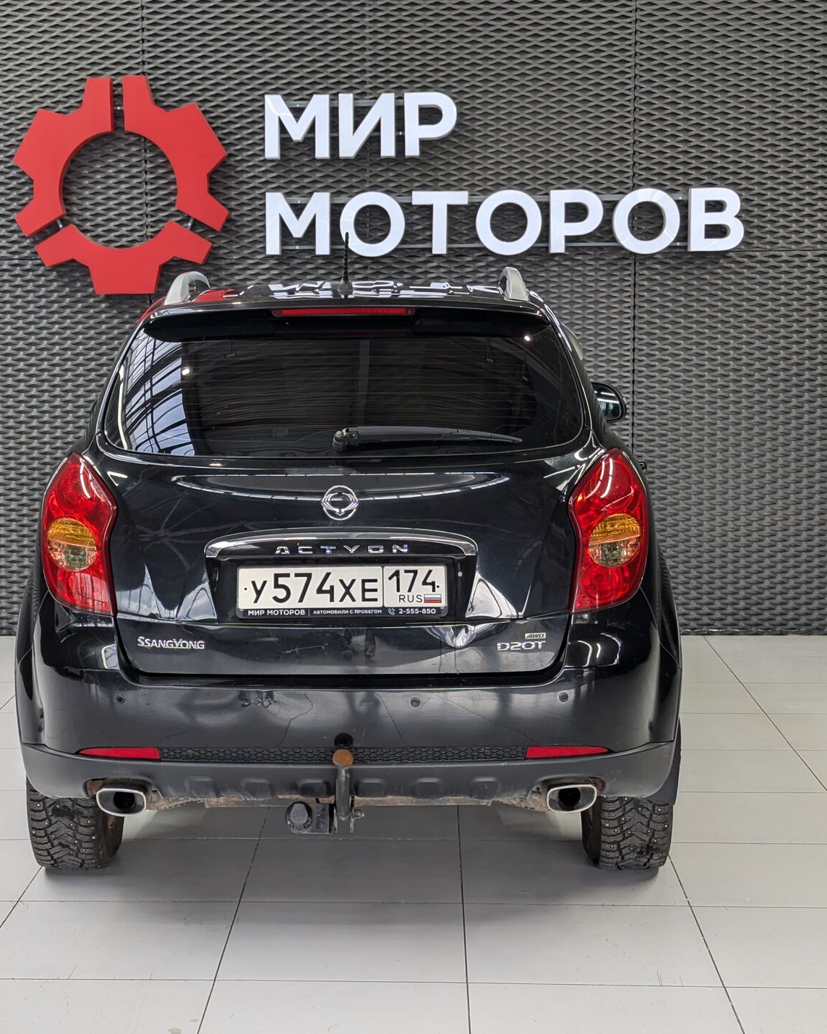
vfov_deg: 30.0
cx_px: 339
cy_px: 512
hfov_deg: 24.2
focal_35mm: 63
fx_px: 1927
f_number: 1.85
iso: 54
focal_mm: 6.81
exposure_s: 1/191
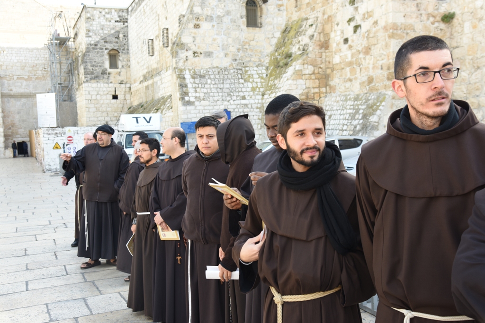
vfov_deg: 29.3
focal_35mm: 46
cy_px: 162
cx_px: 242
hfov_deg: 42.7
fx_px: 620
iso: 500
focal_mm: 46
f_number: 6.3
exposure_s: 1/160
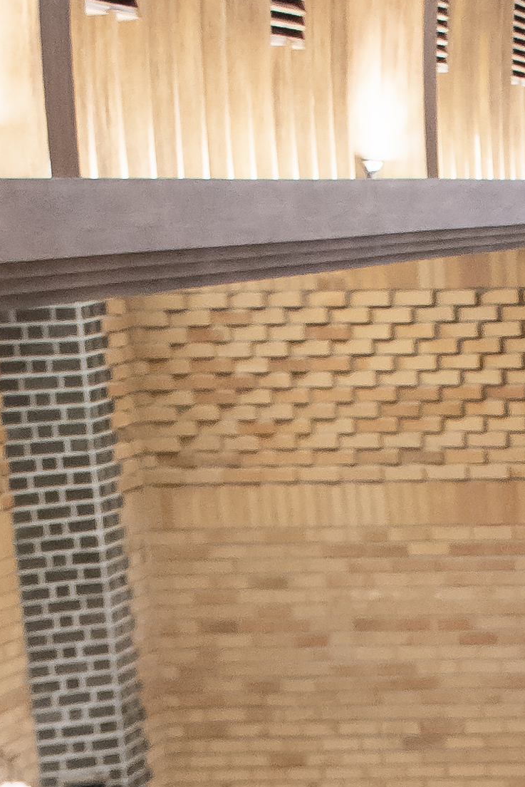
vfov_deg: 9.9
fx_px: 3496
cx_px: 1108
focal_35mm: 160
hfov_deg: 8.1
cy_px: 2319
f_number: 3.2
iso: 1000
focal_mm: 24
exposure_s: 1/125
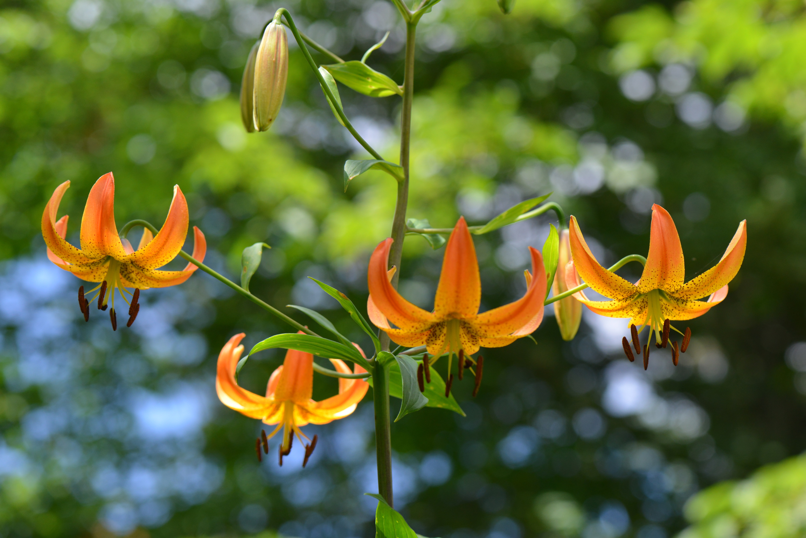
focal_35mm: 105
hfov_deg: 19.5
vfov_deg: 13.1
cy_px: 269
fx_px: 2351
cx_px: 403
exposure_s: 1/800
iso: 800
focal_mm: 105
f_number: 8
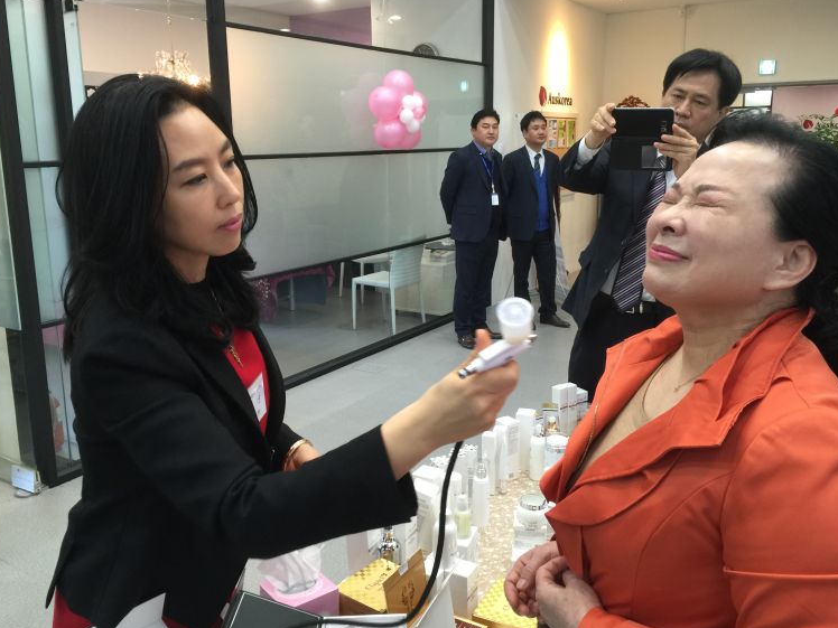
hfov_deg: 58.3
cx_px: 413
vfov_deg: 45.4
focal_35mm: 31
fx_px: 750
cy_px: 296
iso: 64
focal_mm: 4.15
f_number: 2.2
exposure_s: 1/15
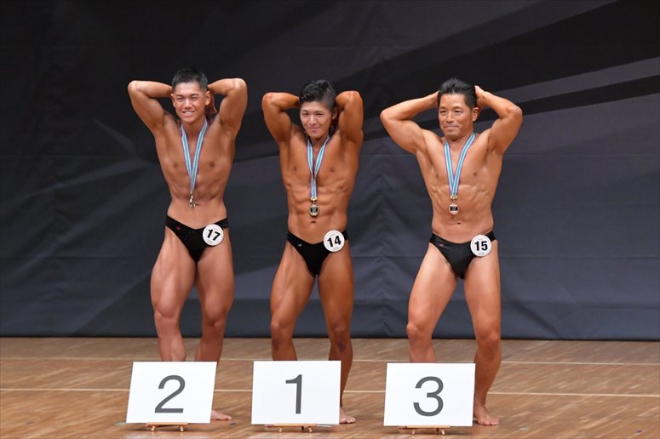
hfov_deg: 7.6
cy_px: 220
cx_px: 330
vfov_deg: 5.1
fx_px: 4948
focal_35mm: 270
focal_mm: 180
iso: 6400
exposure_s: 1/400
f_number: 5.6
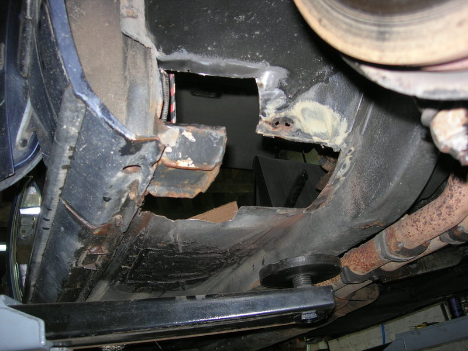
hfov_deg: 49.0
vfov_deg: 37.7
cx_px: 234
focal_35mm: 38
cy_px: 176
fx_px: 514
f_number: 2.8
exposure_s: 1/60.1
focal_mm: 7.8
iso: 64
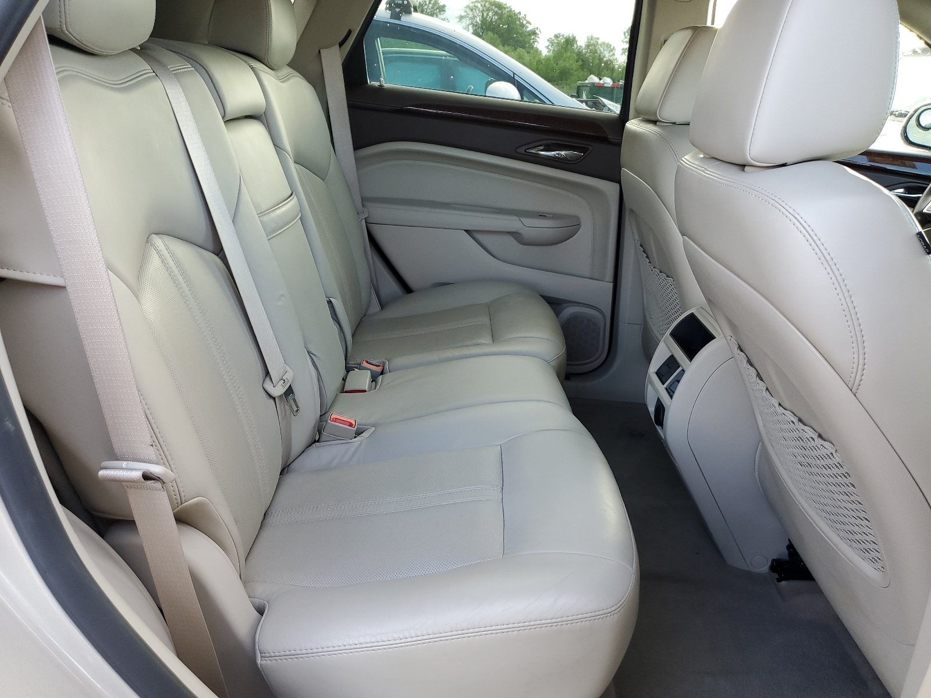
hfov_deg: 67.3
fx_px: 699
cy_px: 349
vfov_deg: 53.1
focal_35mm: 26
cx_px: 466
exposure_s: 1/120
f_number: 1.5
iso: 65
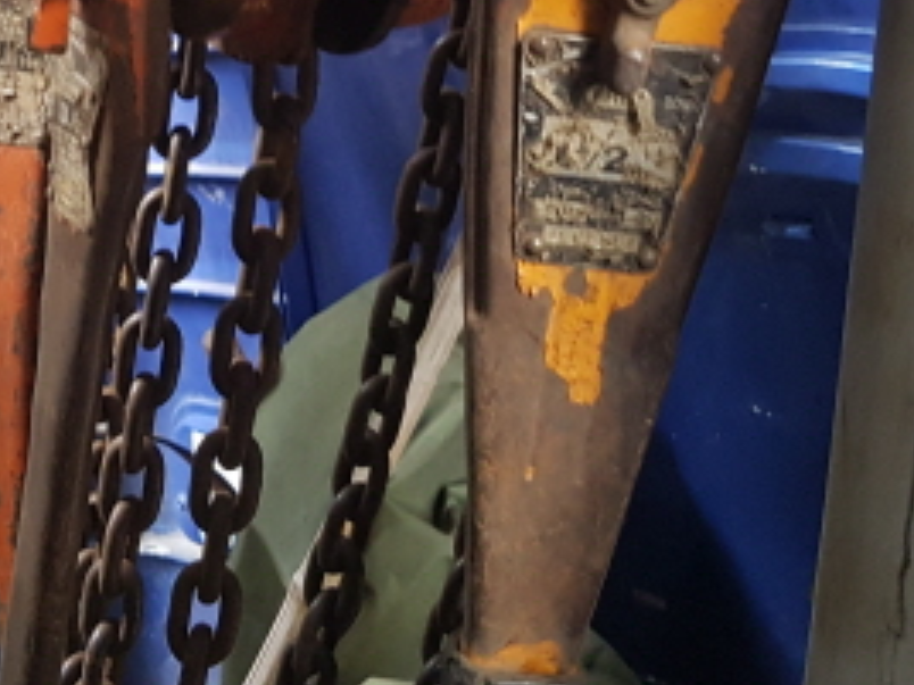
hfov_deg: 29.6
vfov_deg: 21.3
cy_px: -99
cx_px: 310
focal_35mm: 65
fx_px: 1716
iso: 200
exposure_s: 1/24
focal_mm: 4.2
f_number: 1.7
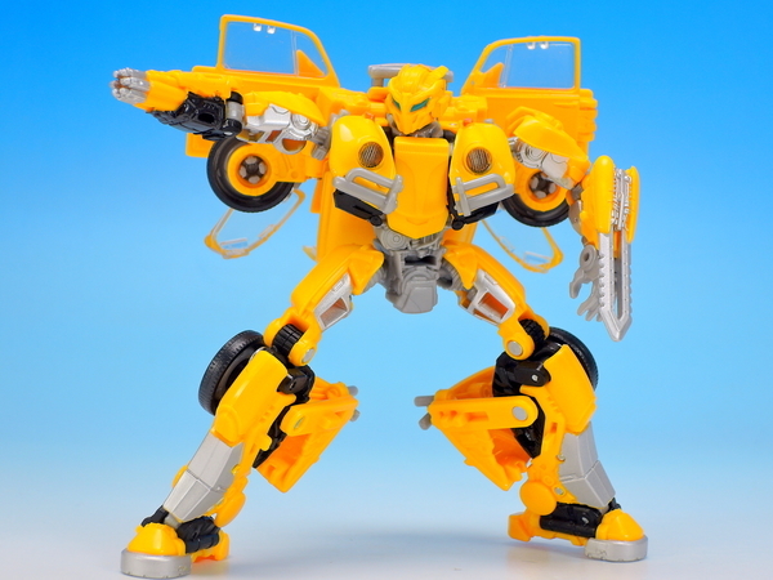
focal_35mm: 85
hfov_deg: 23.0
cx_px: 386
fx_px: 1898
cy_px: 290
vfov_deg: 17.4
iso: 80
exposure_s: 1/2.5
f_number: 5
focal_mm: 18.2
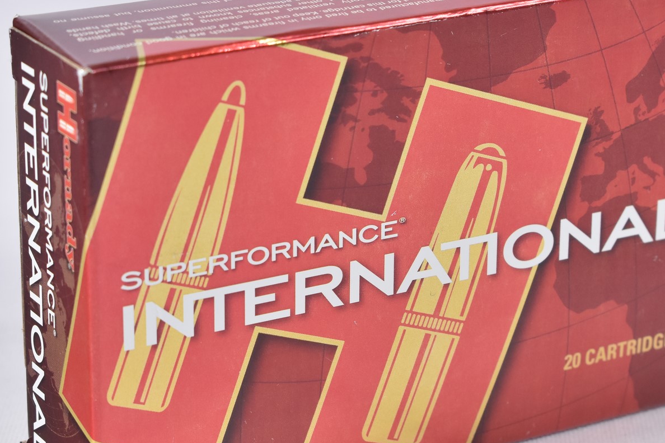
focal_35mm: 139
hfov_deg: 14.8
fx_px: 2565
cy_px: 255
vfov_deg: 9.9
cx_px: 385
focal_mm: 55
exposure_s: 1/50
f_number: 5.6
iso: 640
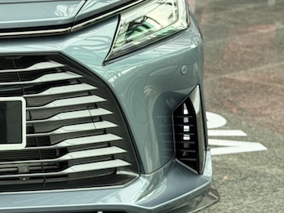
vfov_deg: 10.7
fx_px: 1132
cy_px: 19
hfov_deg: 13.7
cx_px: -103
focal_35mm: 138
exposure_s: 1/231
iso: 64
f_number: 1.78
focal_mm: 6.76
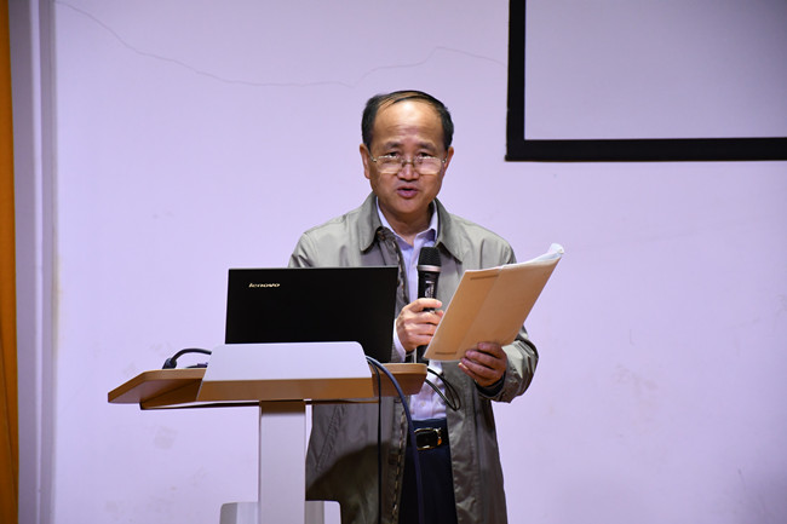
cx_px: 394
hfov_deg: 12.2
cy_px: 262
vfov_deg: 8.2
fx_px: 3672
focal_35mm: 168
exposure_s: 1/200
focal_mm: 112
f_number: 5.6
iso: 2200
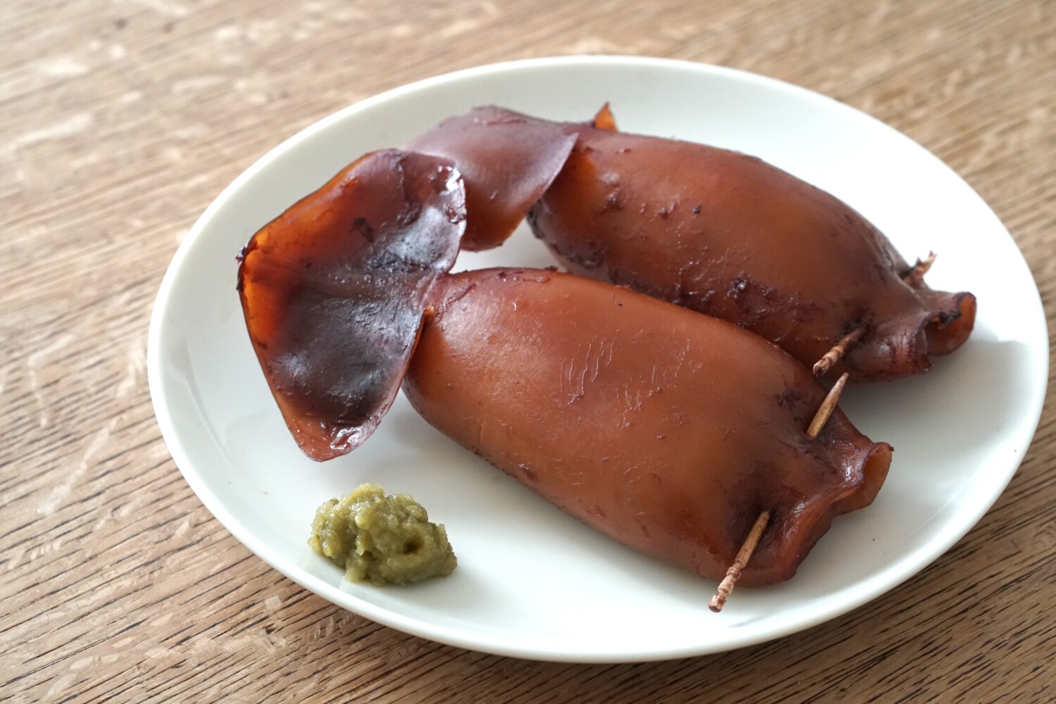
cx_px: 528
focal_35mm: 92
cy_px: 352
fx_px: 2684
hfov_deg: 22.3
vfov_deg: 14.9
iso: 2000
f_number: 6.3
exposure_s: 1/500
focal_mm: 61
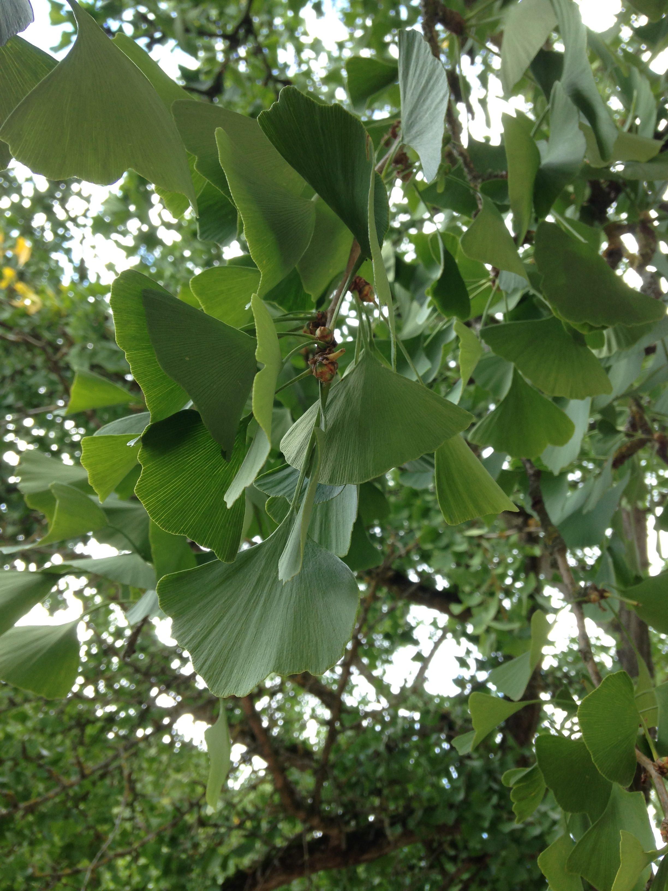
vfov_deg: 55.4
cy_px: 446
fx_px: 849
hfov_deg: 42.9
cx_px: 334
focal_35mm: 33
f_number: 2.4
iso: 50
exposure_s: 1/130
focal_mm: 4.12
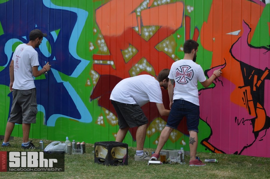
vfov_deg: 11.1
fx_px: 921
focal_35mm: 123
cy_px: 90
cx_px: 135
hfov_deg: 16.7
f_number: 5.6
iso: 400
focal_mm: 82
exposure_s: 1/1000
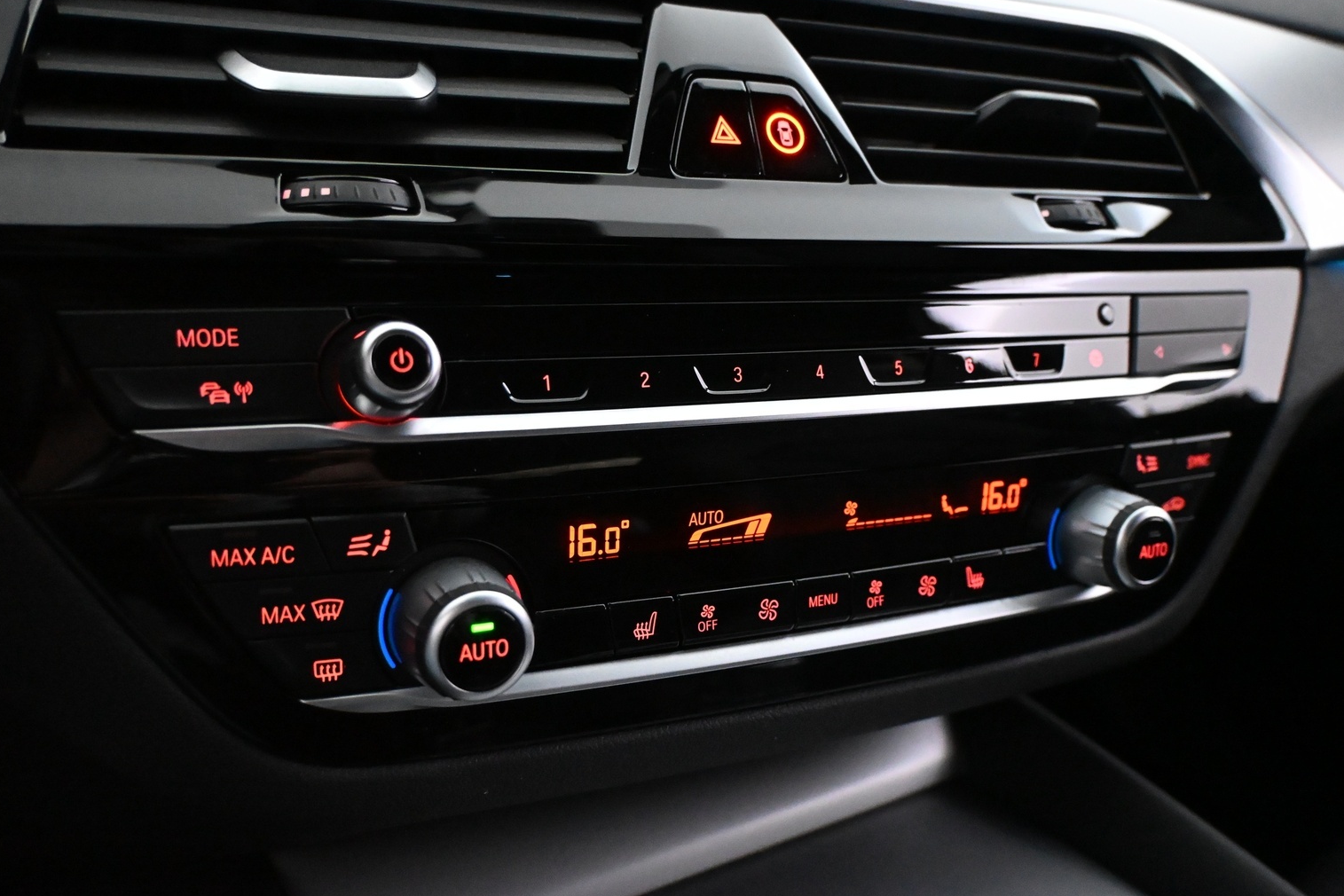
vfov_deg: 42.0
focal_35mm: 31
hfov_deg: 59.9
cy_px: 471
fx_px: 1167
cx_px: 656
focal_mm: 19.5
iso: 7200
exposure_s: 1/60
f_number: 3.8
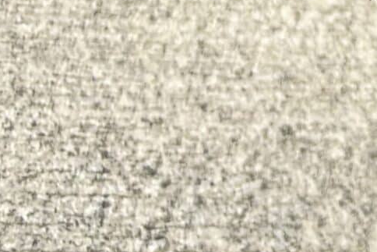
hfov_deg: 13.0
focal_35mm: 143
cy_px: -386
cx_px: 682
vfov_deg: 8.6
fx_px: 1498
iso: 64
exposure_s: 1/121
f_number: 1.5
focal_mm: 5.7
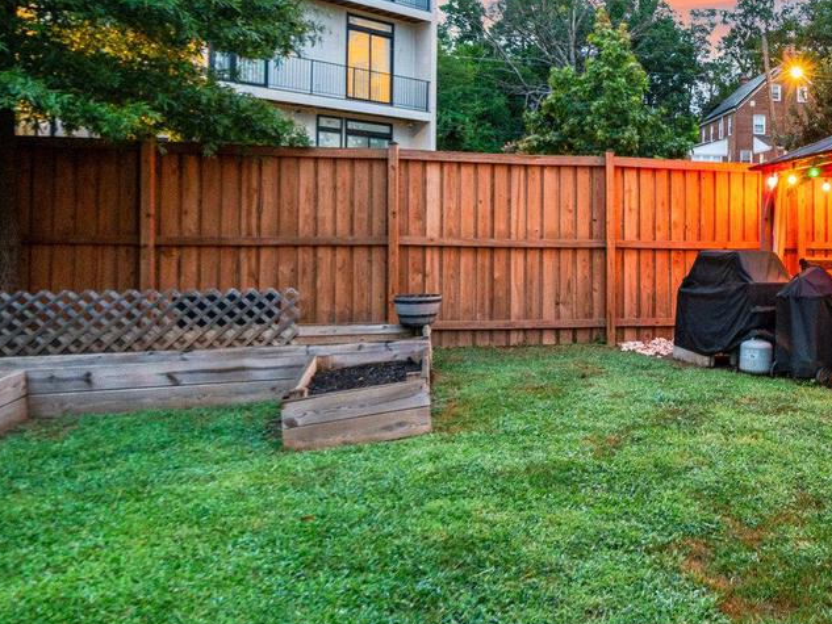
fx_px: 841
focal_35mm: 35
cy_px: 198
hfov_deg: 47.1
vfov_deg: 40.1
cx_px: 757
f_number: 8
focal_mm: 16
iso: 1250
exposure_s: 1
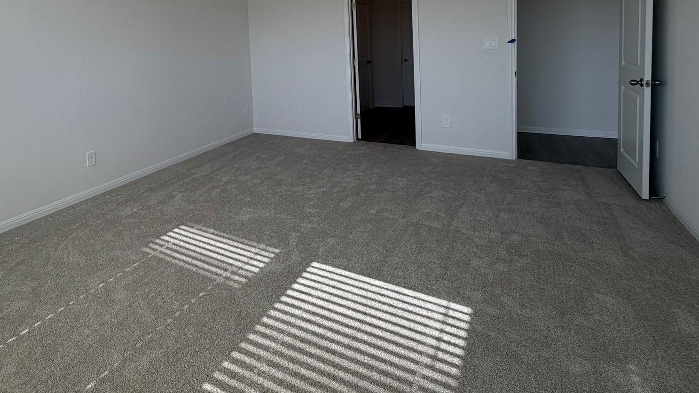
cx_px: 227
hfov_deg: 80.7
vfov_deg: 50.0
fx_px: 389
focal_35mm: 21
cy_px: 71
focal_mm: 2.22
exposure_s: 1/344
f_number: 2.2
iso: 50
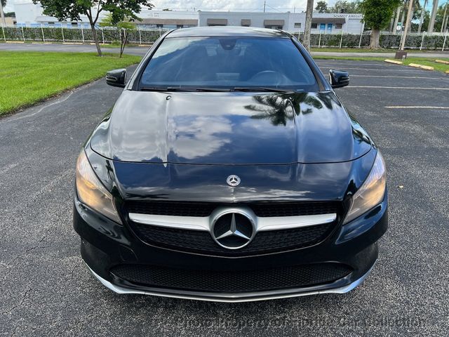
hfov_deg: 67.3
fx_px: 337
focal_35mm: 26
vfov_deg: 53.1
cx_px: 224
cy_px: 168
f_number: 1.5
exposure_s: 1/1000
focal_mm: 5.7
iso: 50
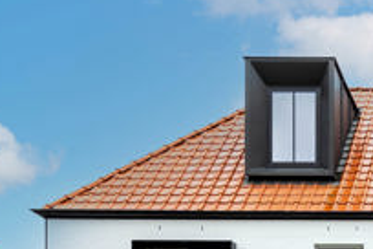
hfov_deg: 24.7
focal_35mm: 67
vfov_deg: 19.2
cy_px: 297
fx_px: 694
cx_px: 528
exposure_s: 1/80
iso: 400
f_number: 8
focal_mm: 19
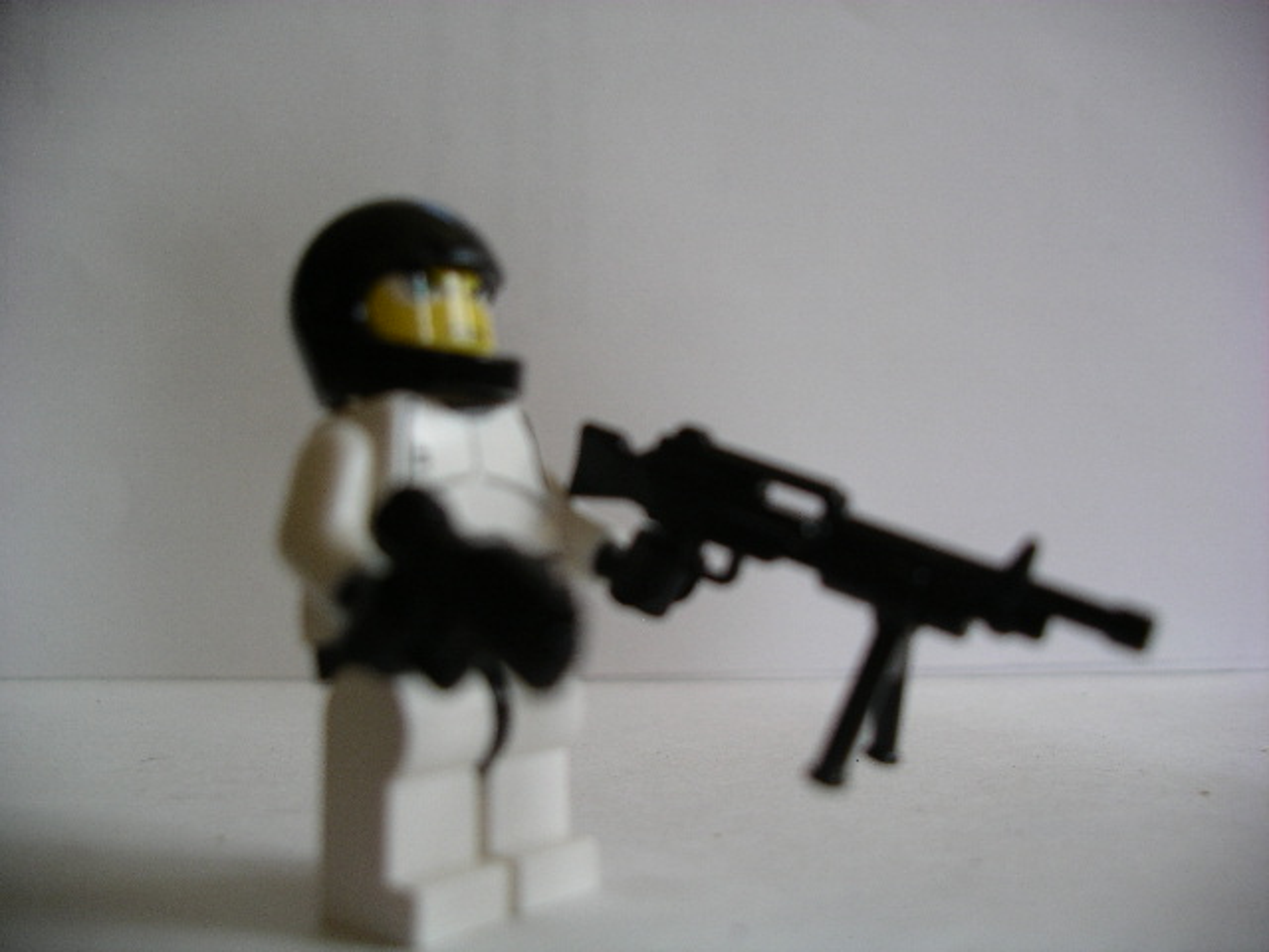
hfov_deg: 50.1
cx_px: 634
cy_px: 476
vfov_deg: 38.7
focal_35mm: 37
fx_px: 1356
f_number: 2.8
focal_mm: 7.8
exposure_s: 1/78
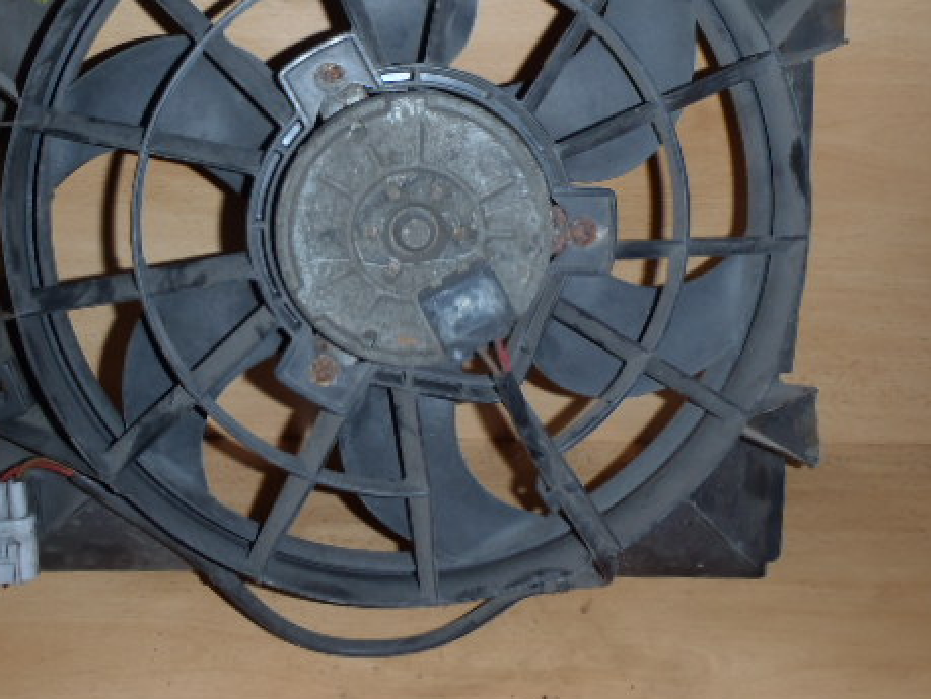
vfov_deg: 36.4
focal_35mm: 39
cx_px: 333
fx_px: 1050
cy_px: 225
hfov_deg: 47.3
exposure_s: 1/30
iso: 100
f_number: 3.9
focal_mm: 5
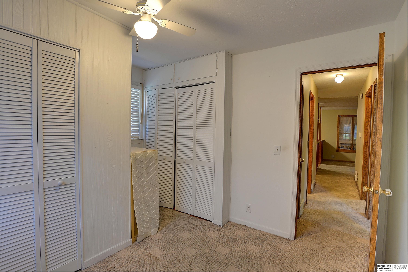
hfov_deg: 93.3
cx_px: 204
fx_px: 193
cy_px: 136
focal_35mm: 17
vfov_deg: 70.5
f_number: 9
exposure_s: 1/5
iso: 400
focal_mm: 17
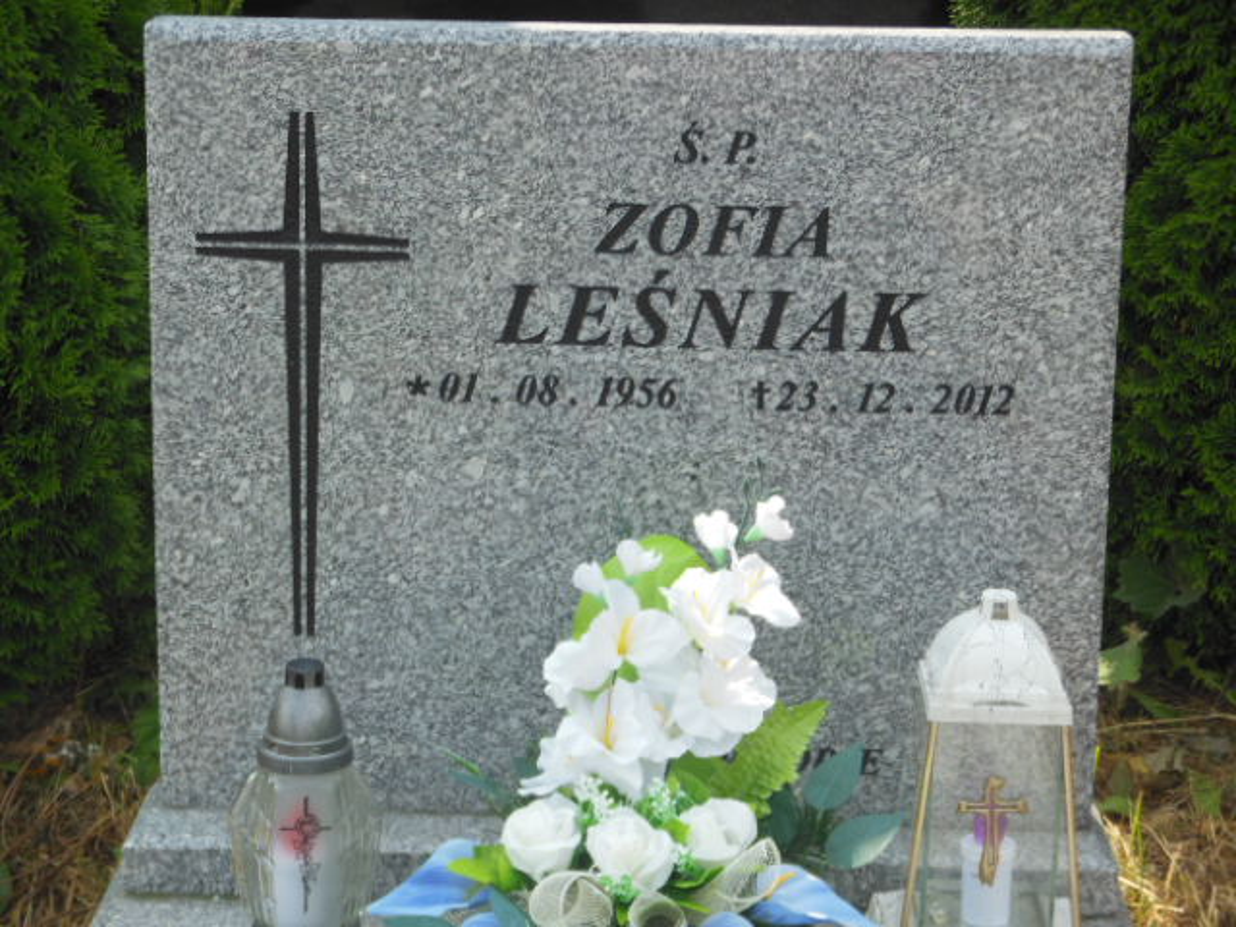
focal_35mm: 87
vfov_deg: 17.0
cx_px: 618
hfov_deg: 22.5
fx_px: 3106
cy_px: 464
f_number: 4.6
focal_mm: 15.5
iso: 125
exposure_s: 1/400
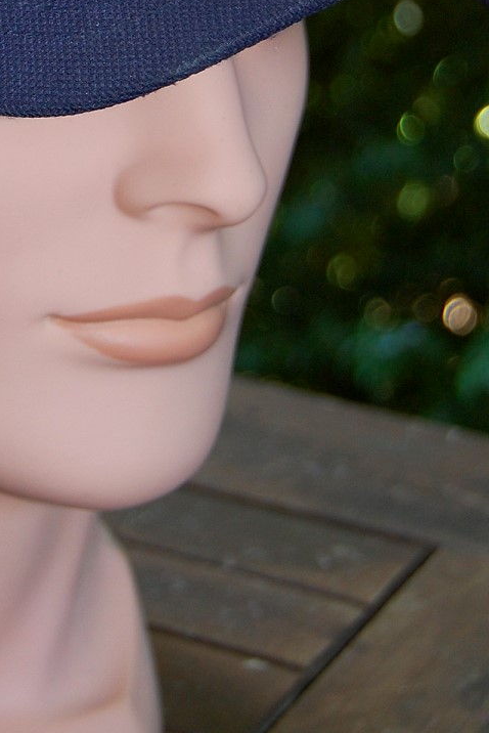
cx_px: 23
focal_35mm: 151
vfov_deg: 13.4
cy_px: 10
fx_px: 3073
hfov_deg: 9.1
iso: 400
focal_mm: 40
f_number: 5
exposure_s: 1/60
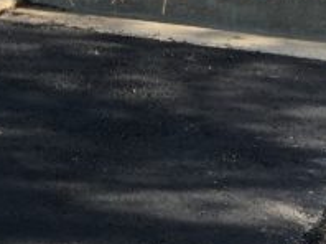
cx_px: -128
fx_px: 1411
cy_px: 56
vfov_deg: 9.8
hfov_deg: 12.7
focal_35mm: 150
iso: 25
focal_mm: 4.15
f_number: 2.2
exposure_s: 1/245
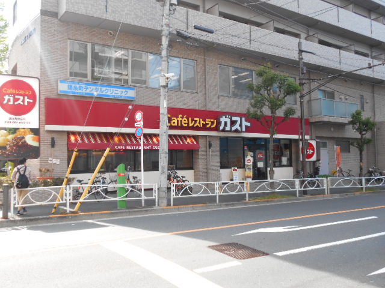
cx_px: 192
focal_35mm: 34
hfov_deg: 54.0
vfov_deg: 41.8
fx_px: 378
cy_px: 144
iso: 80
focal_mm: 5.8
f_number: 3.6
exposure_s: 1/125
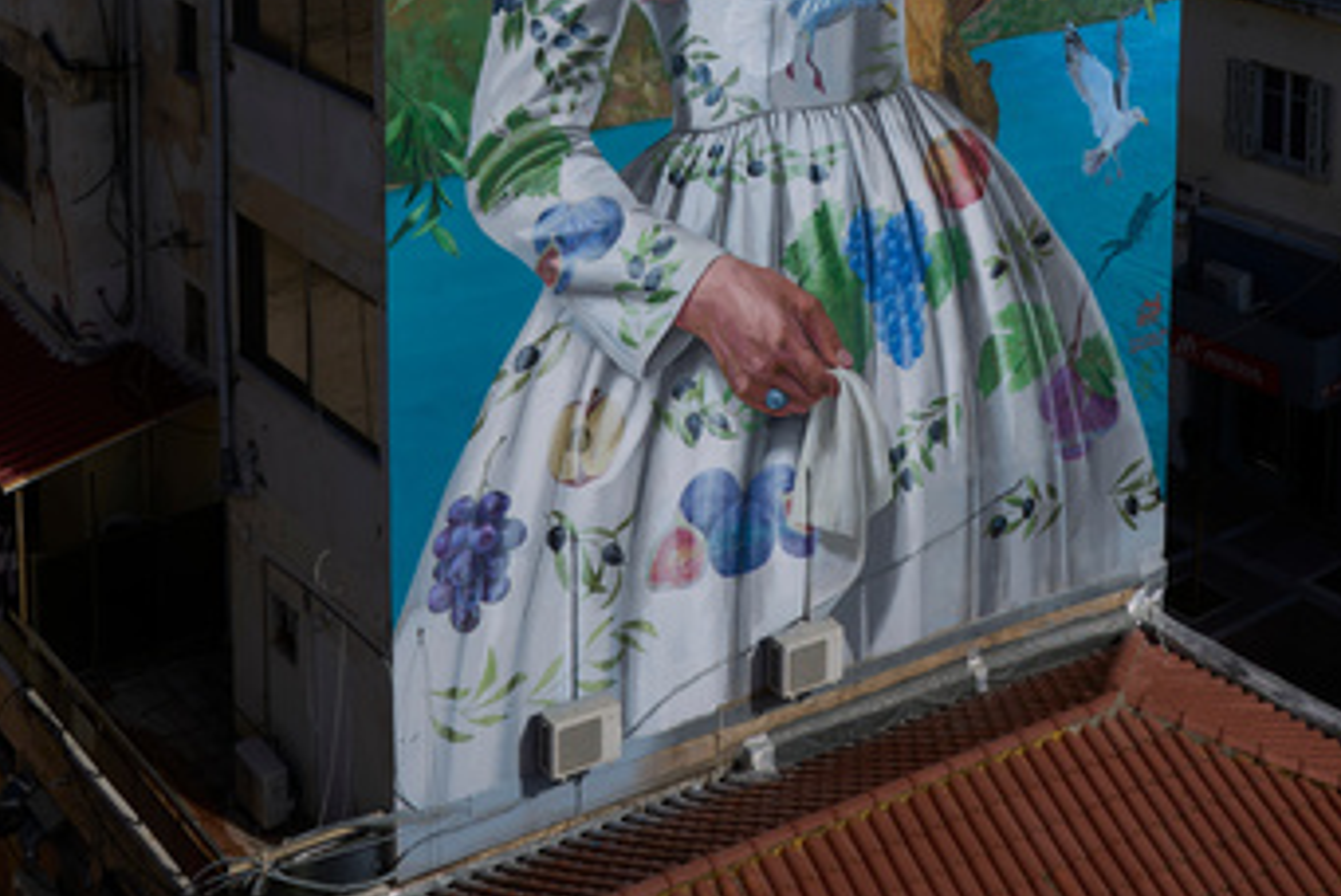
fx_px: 2237
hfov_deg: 32.8
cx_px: 991
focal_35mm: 60
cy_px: -316
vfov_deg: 20.4
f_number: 6.3
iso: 50
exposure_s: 1/640
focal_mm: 20
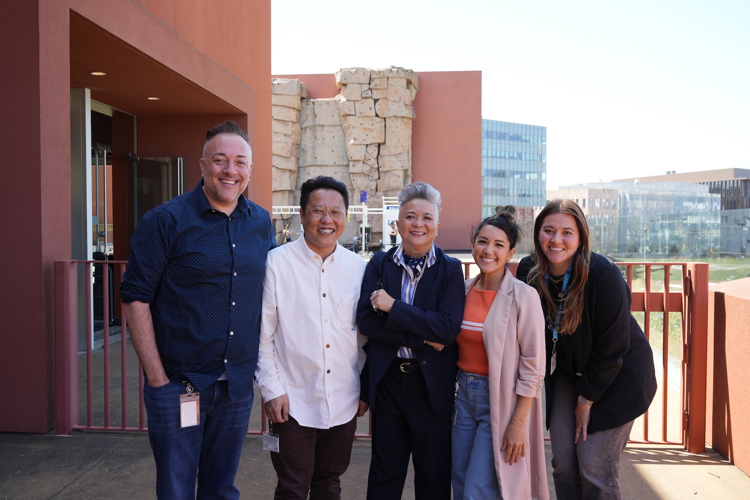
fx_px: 667
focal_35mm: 32
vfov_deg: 41.1
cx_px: 375
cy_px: 250
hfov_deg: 58.7
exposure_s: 1/100
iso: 100
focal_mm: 32
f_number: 6.3
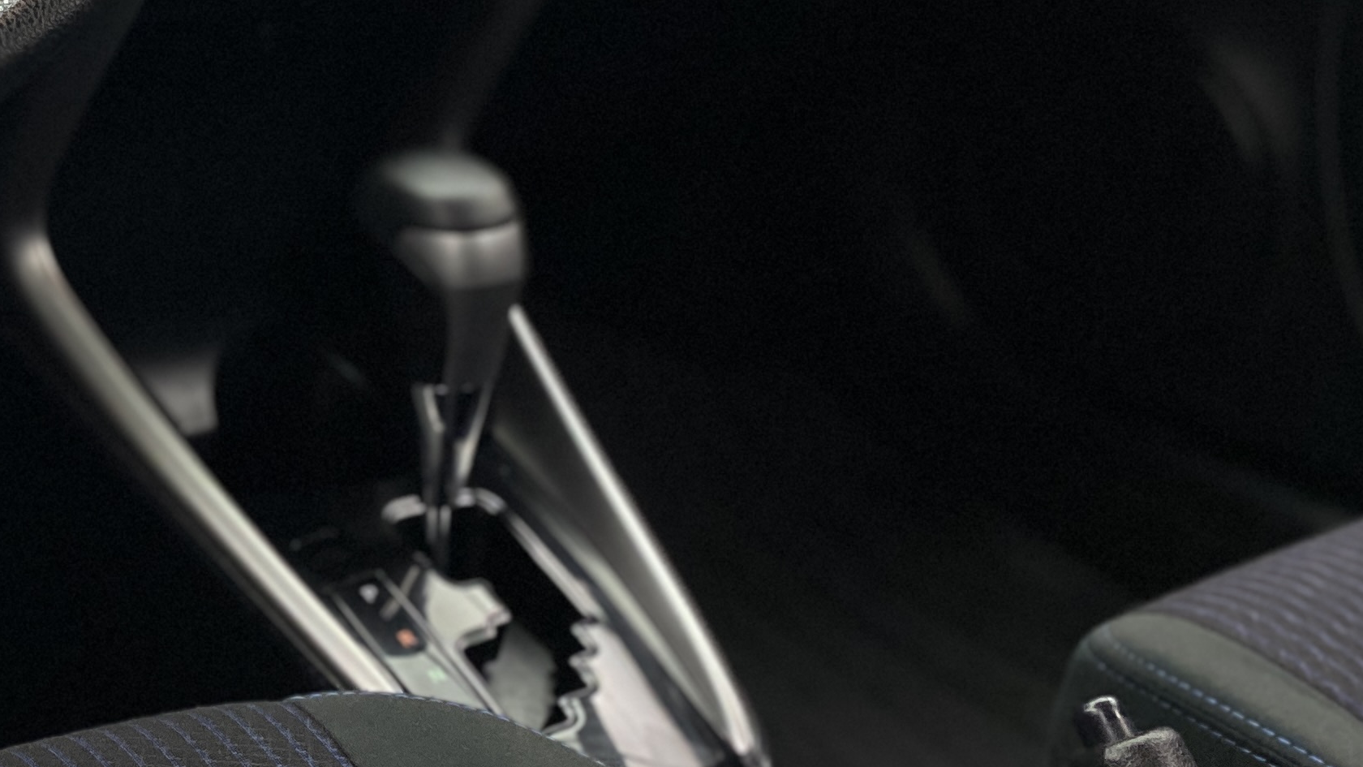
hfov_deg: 27.7
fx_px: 2458
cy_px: 19
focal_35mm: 68
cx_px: -217
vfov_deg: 17.4
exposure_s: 1/60
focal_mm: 4.25
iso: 320
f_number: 1.8
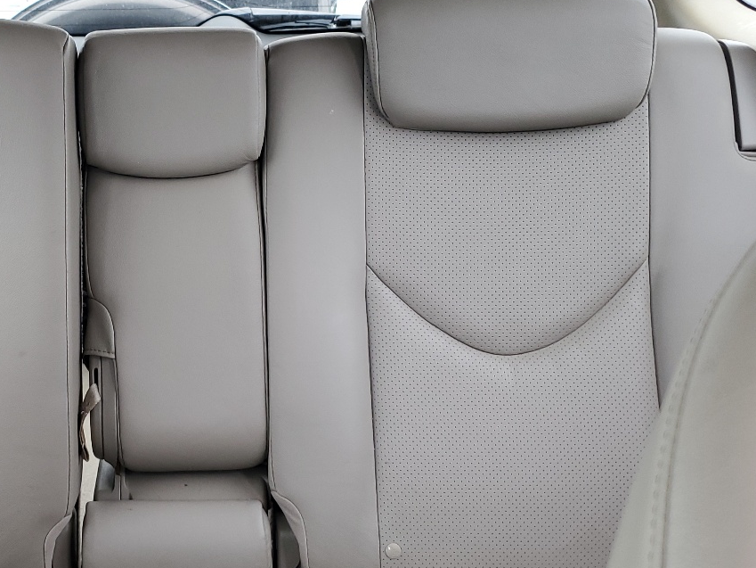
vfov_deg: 29.7
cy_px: 281
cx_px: 195
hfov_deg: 38.0
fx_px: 1070
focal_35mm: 49
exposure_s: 1/60.2
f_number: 1.5
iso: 59
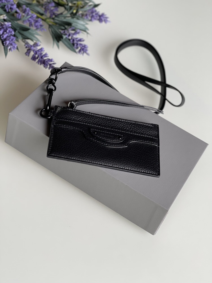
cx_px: 106
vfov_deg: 30.3
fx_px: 523
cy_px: 142
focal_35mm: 64
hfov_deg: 22.9
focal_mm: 7.5
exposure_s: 1/121
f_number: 2.2
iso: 125
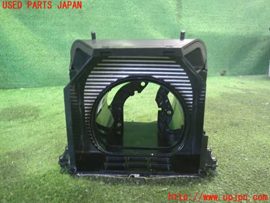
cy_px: 102
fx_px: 234
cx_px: 135
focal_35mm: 30
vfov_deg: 46.8
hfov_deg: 60.0
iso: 800
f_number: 2.3
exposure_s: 1/15
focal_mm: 5.4
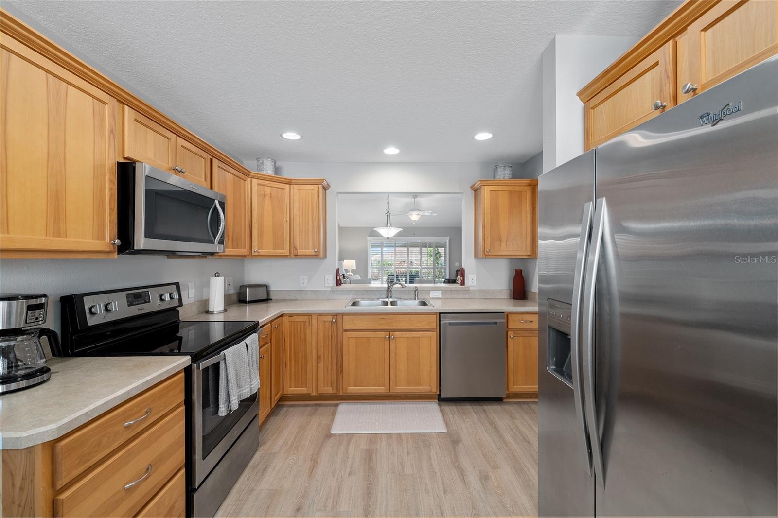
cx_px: 389
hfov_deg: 104.3
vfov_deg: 81.2
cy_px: 259
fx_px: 302
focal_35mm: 14
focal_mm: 14
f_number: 8
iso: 400
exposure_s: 1/10
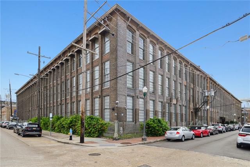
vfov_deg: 61.9
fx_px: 139
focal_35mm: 20
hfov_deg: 84.0
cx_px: 125
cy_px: 84
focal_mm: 20
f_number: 5
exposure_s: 1/8000
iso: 3200
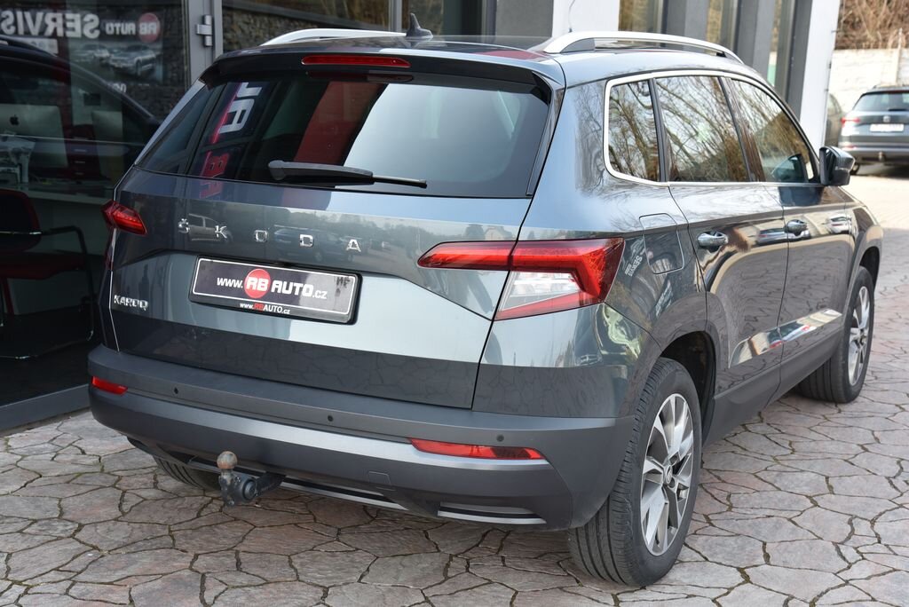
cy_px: 304
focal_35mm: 48
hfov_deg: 41.1
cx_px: 454
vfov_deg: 28.1
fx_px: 1213
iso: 500
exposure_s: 1/160
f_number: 6.3
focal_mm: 48
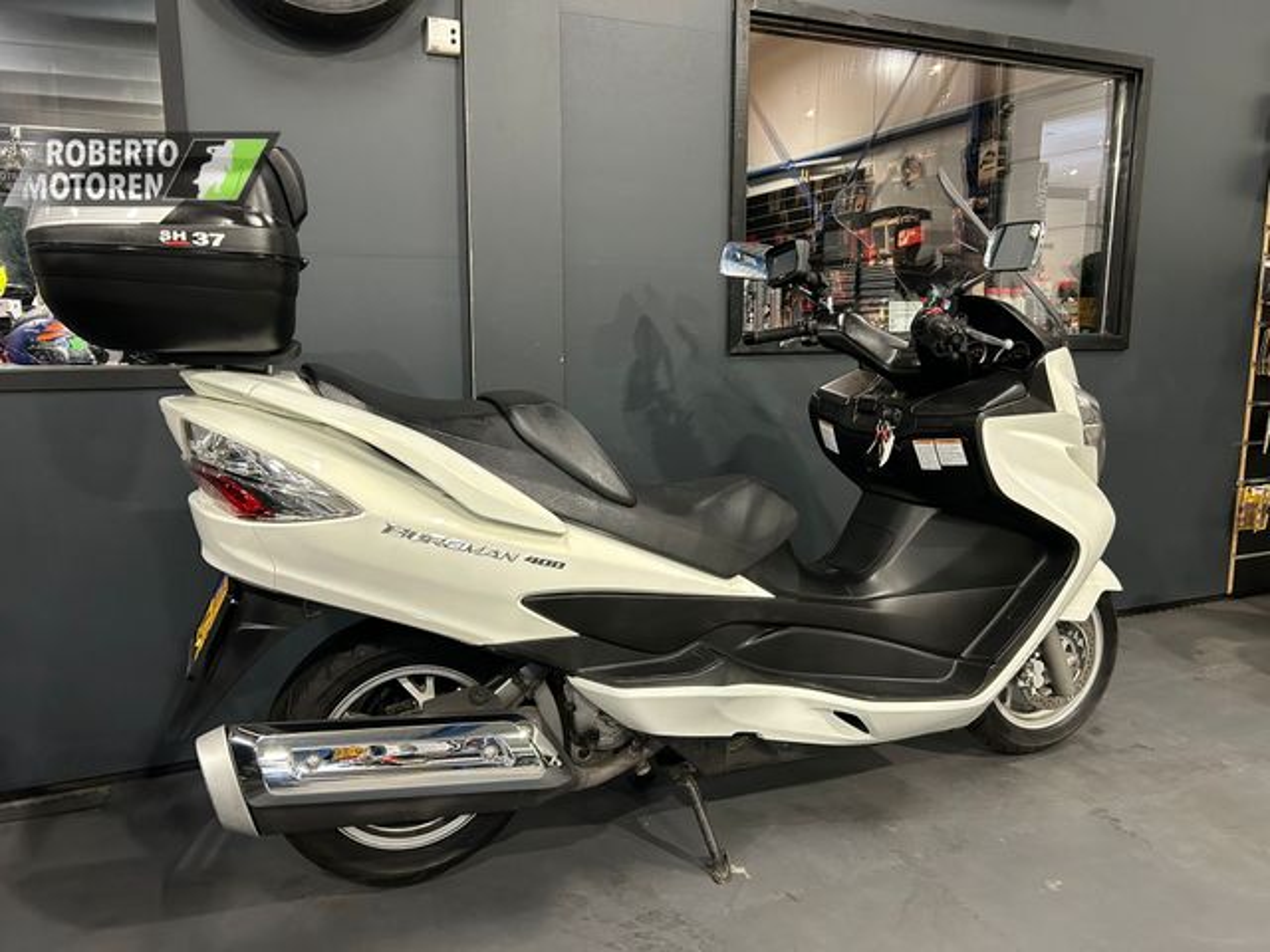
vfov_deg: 53.1
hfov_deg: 67.3
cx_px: 635
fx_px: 954
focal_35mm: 26
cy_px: 476
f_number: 1.5
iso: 320
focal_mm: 5.7
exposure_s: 1/60
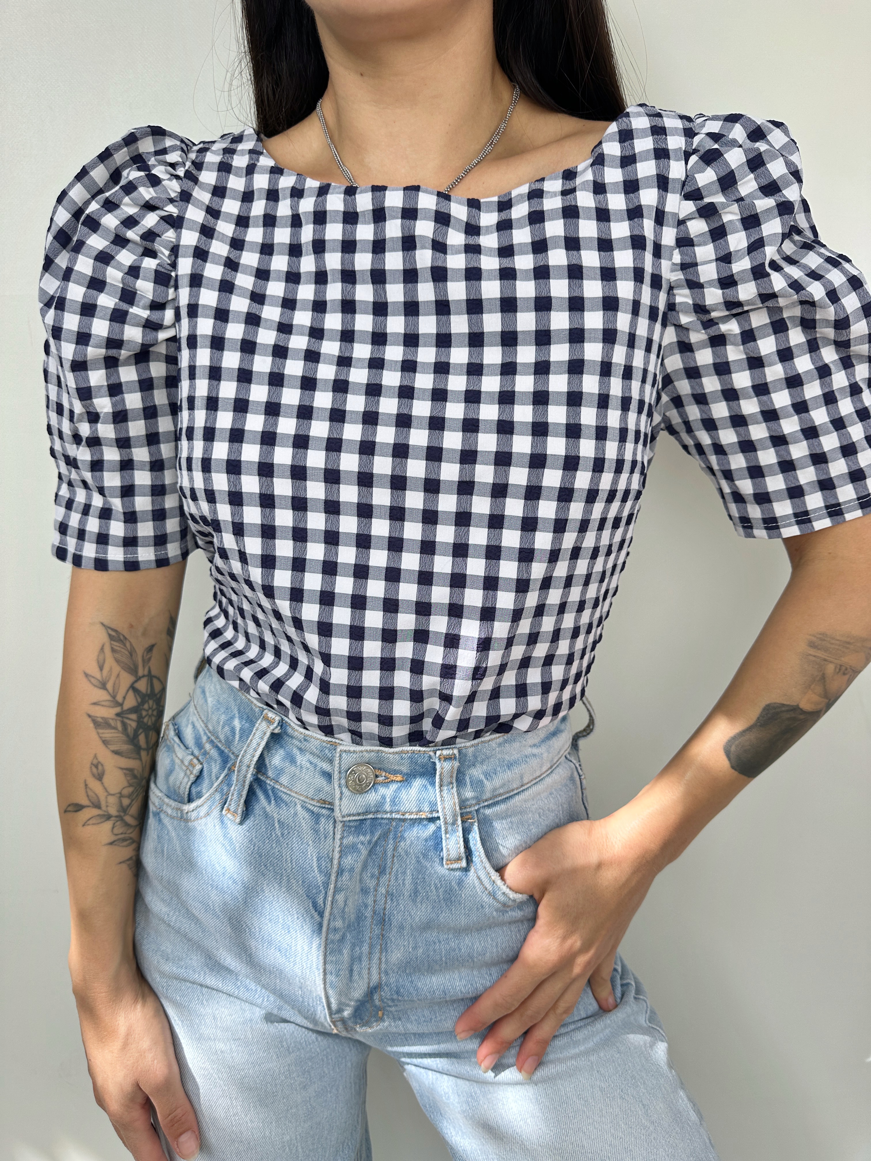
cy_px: 580
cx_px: 436
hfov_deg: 56.8
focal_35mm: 24
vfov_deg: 71.6
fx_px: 805
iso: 80
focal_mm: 6.86
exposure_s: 1/404
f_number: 1.78
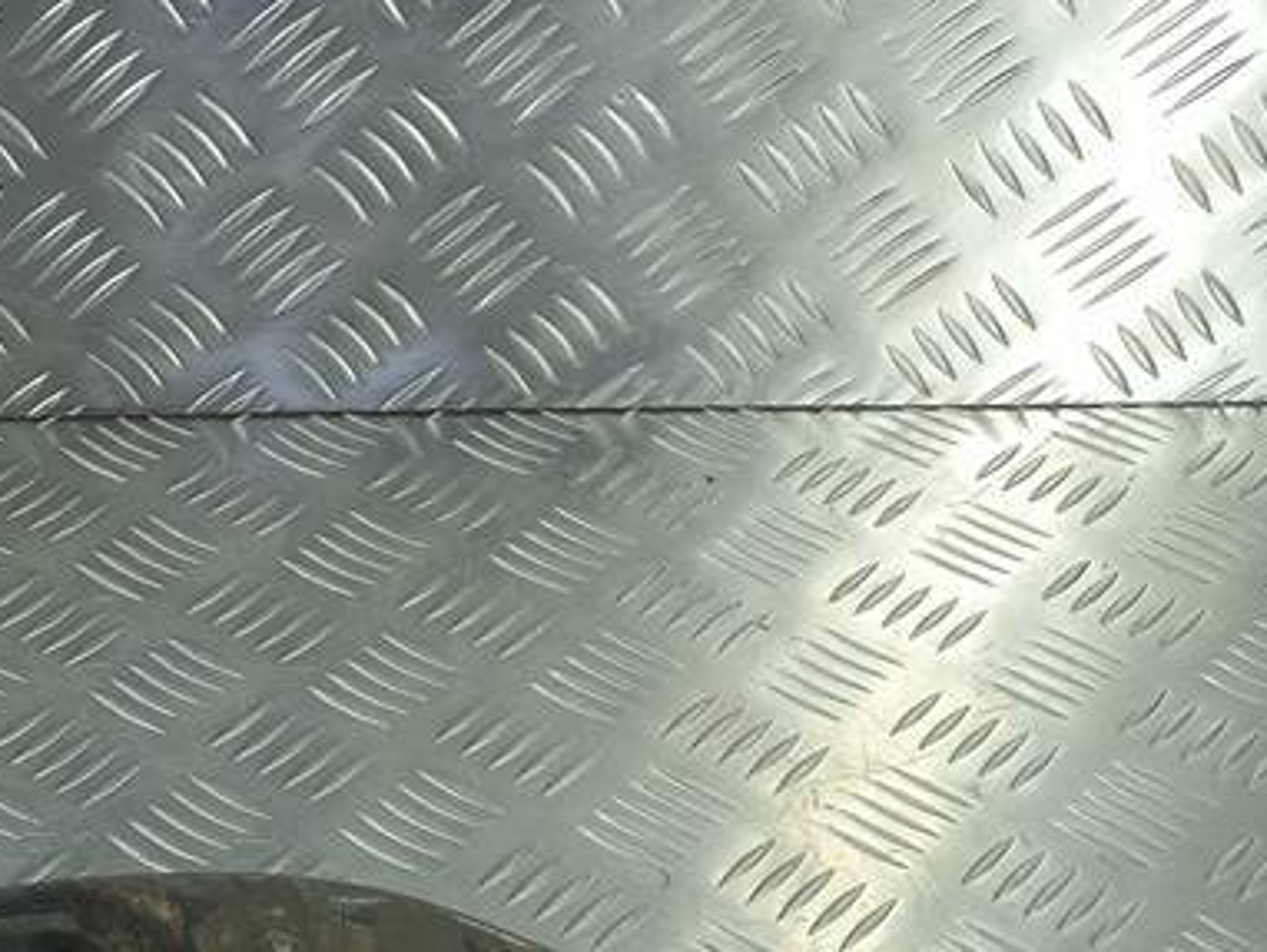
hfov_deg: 25.9
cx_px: -259
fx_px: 2454
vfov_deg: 20.8
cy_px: 1061
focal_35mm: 67
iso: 40
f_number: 1.8
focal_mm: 4.6
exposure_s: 1/50
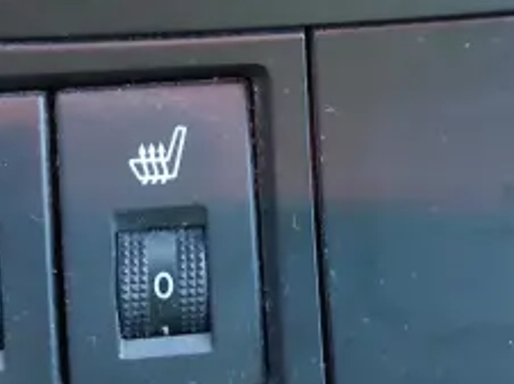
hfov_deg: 23.0
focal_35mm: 85
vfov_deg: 17.1
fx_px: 1261
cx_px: 300
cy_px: 59
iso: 800
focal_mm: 4.6
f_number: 1.8
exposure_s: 1/25
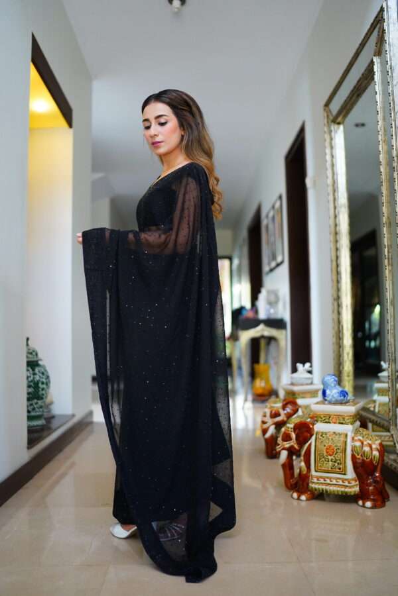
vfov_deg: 54.4
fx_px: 580
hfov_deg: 37.9
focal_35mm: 35
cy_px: 298
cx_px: 199
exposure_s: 1/800
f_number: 1.4
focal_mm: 35
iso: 1600
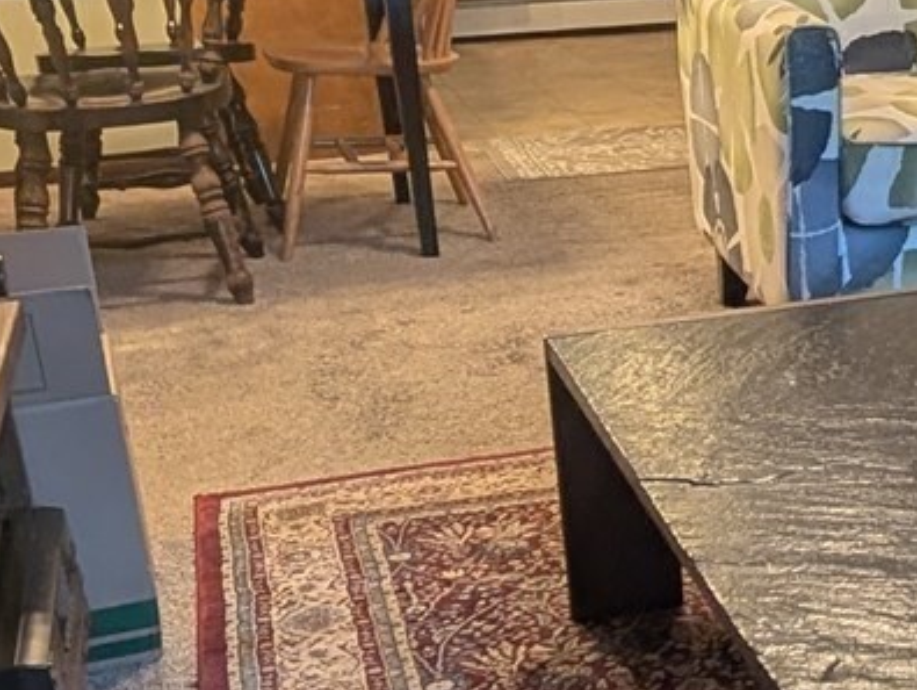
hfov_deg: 29.0
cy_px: 476
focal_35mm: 62
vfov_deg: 23.5
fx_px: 1644
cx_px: 933
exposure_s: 1/24
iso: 67
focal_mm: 2.02
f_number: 1.7
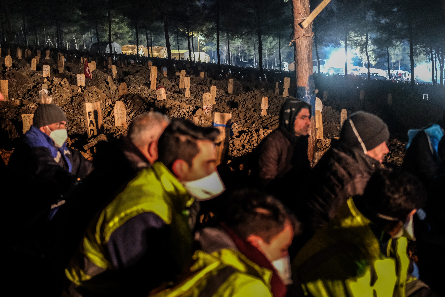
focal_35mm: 62
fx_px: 766
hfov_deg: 32.4
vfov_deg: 21.9
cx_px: 214
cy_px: 147
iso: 4000
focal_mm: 35
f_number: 2
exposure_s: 1/20
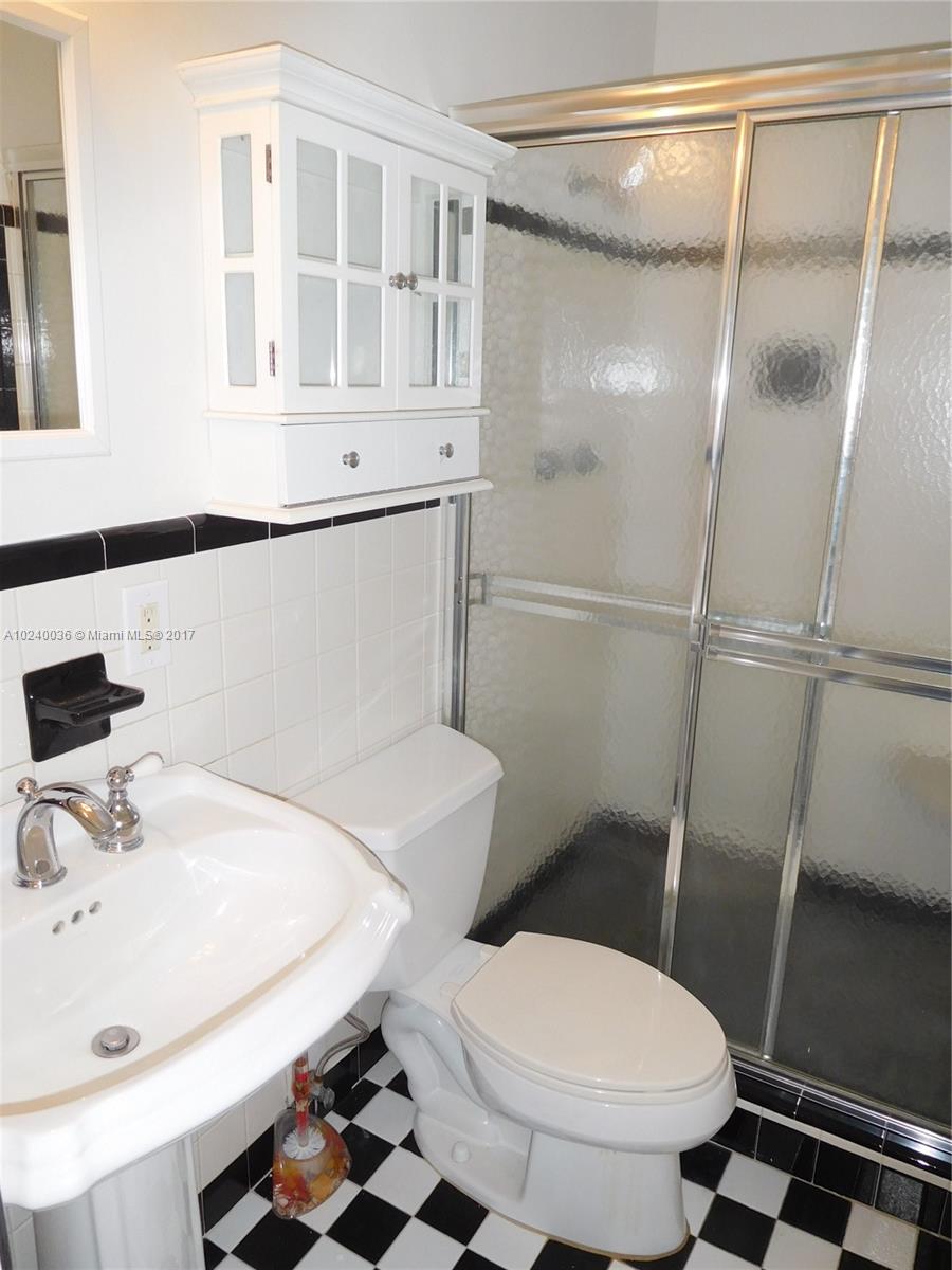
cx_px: 476
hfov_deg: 54.9
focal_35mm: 25
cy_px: 635
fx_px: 917
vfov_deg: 69.4
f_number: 3.4
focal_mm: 4.5
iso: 200
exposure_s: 1/30
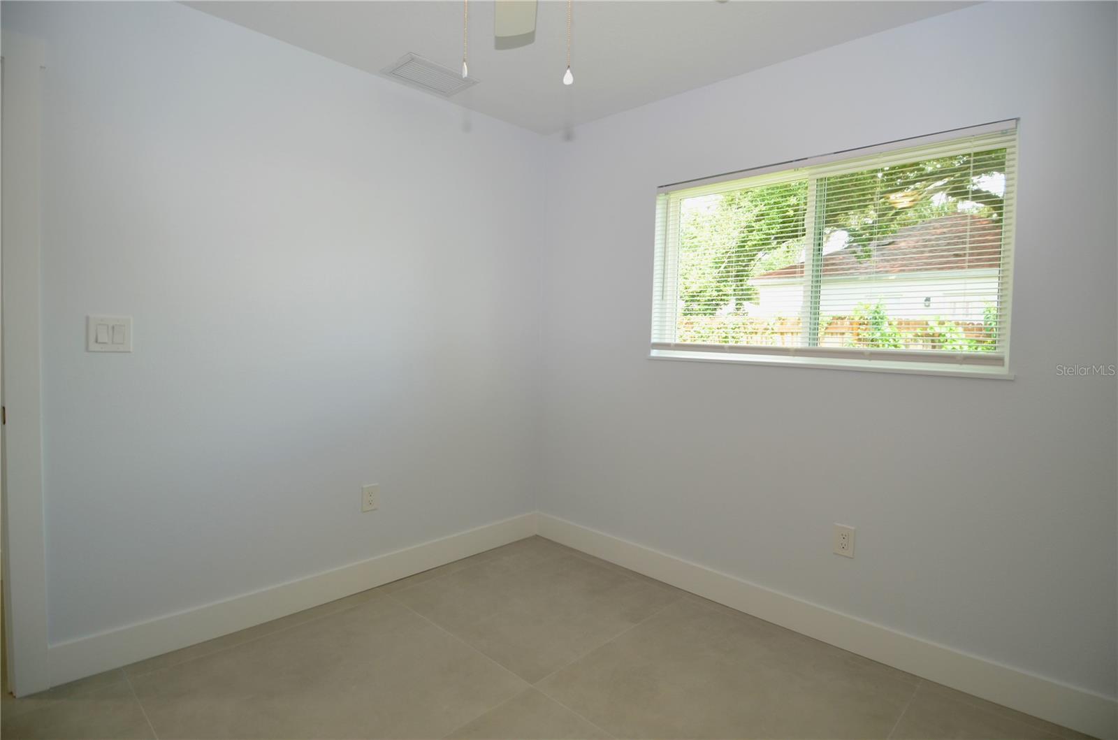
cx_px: 559
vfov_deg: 67.1
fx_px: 558
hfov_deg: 90.1
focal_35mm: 18
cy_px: 370
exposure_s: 1/60
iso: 250
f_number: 4
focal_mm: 12
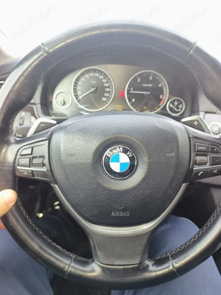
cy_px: 148
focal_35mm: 24
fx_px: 204
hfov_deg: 56.8
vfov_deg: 71.6
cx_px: 110
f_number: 1.4
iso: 195
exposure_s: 1/100
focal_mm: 5.89
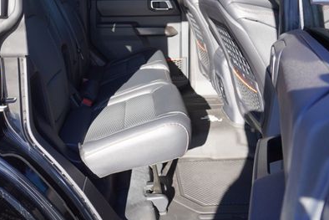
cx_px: 124
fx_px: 357
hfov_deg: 49.1
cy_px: 44
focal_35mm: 39
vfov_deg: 33.3
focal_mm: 16
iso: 100
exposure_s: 1/80
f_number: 5
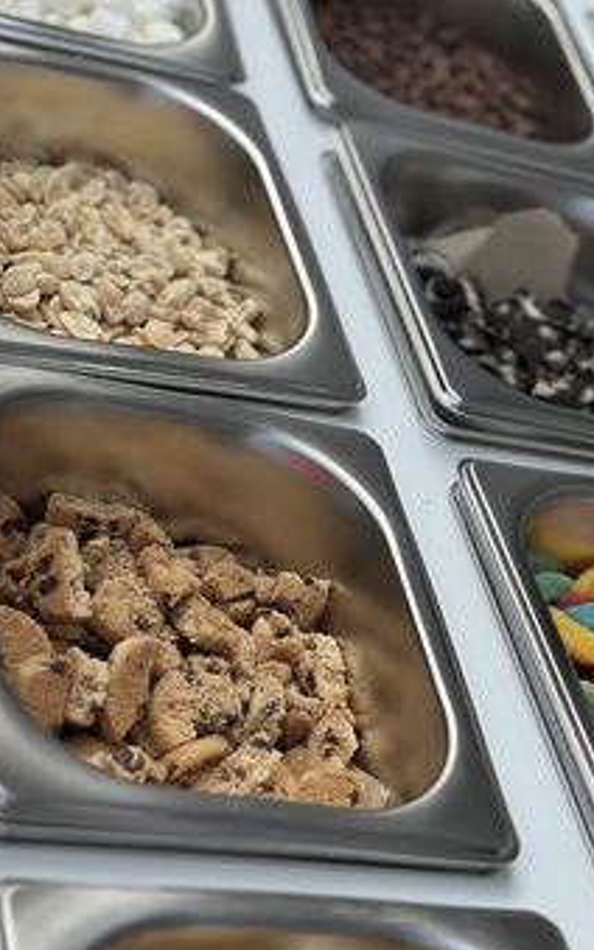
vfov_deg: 22.9
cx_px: 426
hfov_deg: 14.5
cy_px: 303
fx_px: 2330
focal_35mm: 90
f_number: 1.78
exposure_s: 1/2890
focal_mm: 6.86
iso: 100
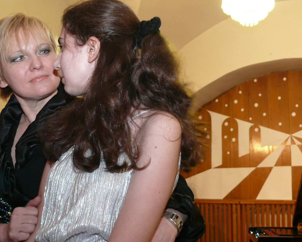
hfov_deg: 33.5
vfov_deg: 27.0
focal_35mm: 56
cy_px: 77
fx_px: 501
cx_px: 127
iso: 200
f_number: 2.8
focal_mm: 7.4
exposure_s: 1/15
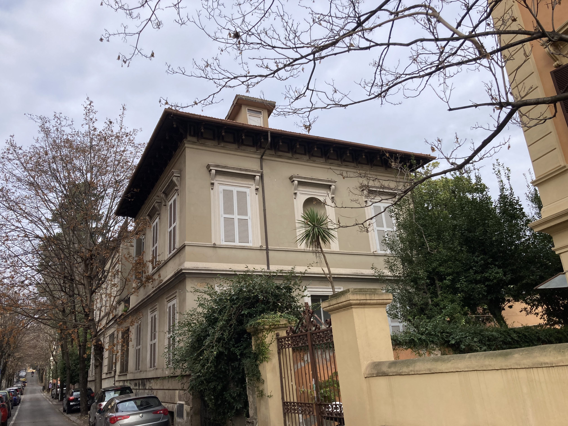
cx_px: 284
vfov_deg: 49.7
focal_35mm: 28
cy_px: 213
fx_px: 459
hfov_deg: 63.4
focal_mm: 3.99
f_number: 1.8
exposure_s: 1/1091
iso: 20
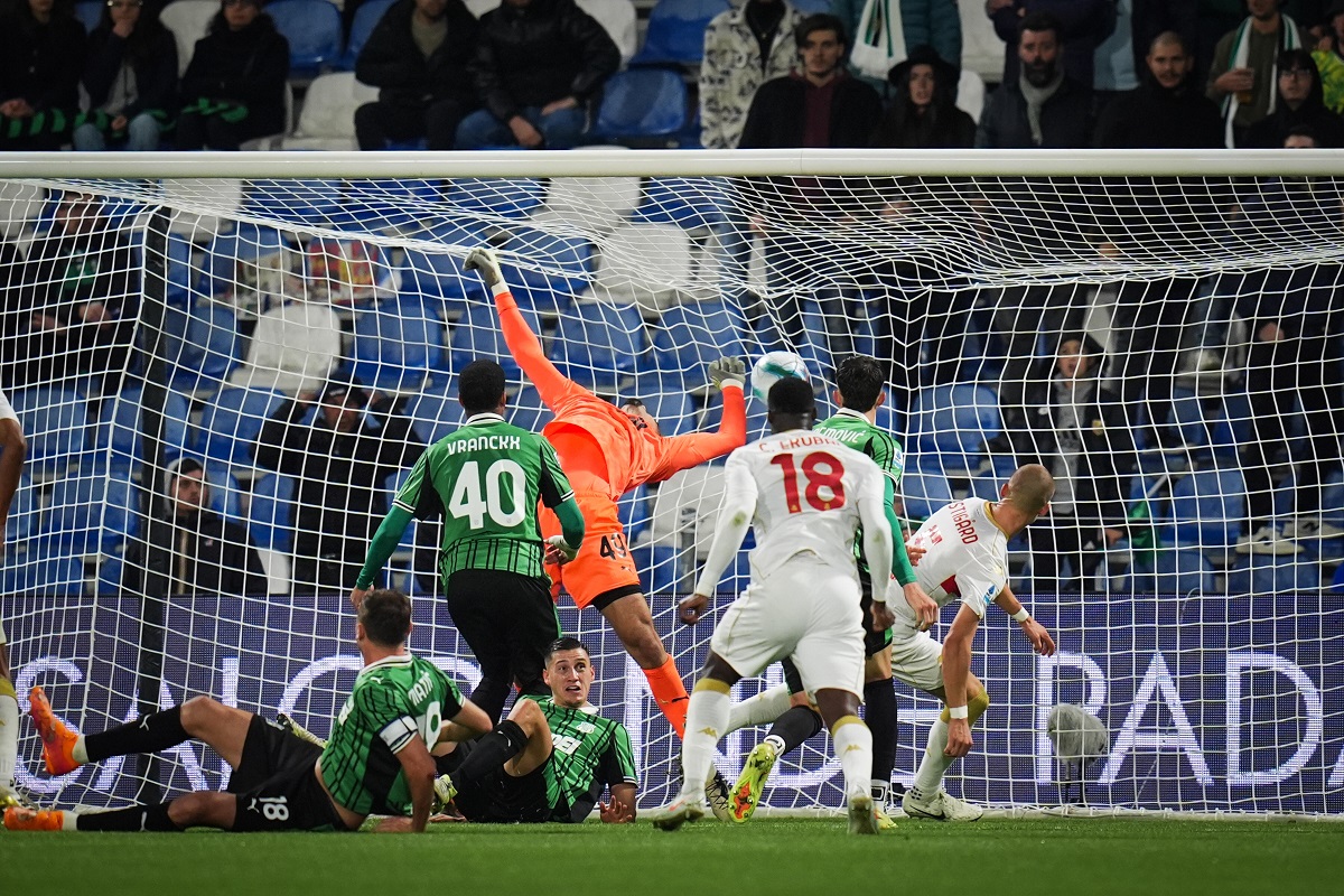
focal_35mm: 400
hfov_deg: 5.2
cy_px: 448
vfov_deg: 3.4
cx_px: 672
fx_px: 14932
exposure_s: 1/1600
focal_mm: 400
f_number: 3.2
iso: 2000
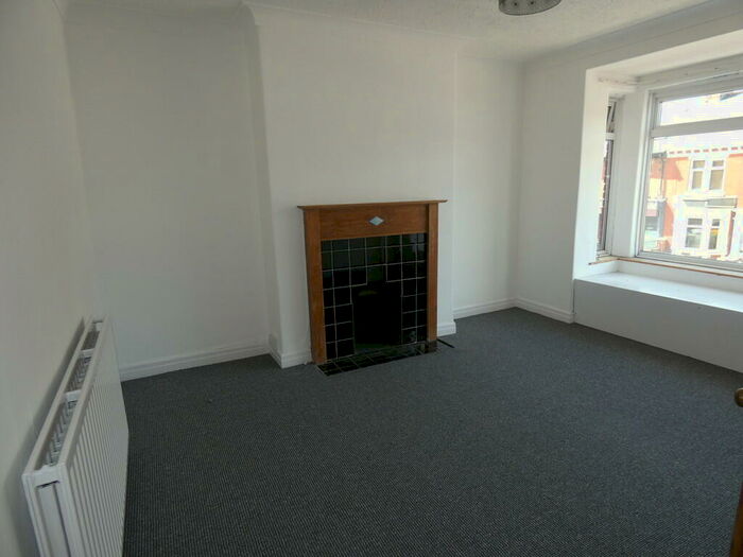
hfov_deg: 81.7
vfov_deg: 66.0
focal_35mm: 20
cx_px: 372
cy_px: 278
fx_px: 429
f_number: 2.8
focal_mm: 3.6
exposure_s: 1/125
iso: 80
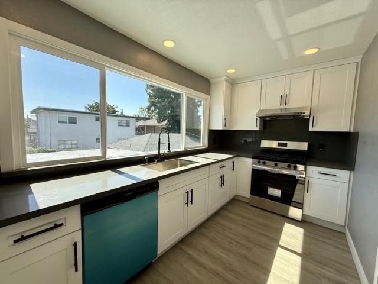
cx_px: 189
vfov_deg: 85.7
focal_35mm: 14
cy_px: 142
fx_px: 153
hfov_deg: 102.1
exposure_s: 1/416
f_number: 2.2
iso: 50
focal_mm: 2.22
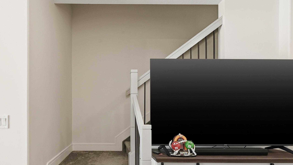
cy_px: 115
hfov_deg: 82.1
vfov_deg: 52.2
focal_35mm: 21
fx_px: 163
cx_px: 108
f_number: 8
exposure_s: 1/20
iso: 100
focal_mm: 14
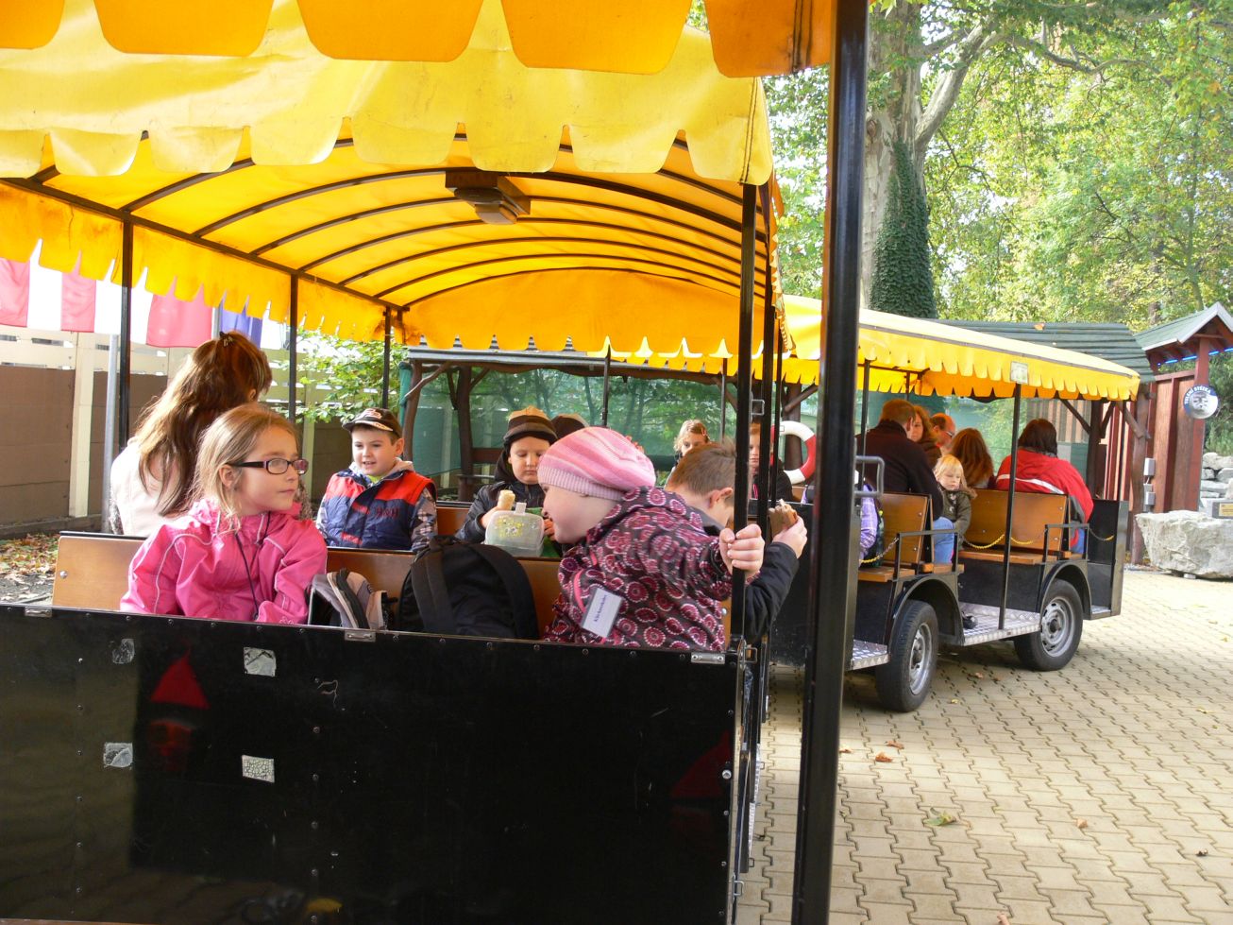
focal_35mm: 35
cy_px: 462
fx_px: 1246
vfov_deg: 40.7
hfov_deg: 52.6
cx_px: 616
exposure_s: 1/50
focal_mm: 7.4
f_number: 3.6
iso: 100
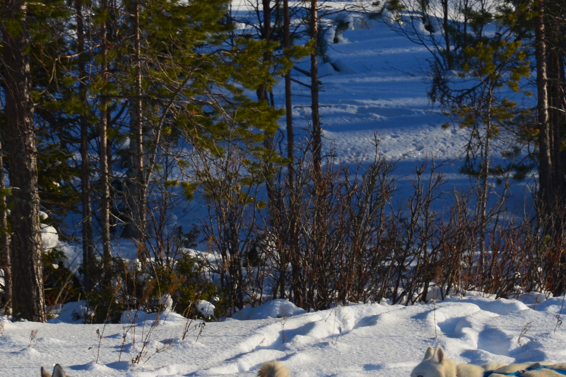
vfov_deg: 2.7
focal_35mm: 501
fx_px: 7876
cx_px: 300
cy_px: 265
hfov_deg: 4.1
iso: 200
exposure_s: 1/400
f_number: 11
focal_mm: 140
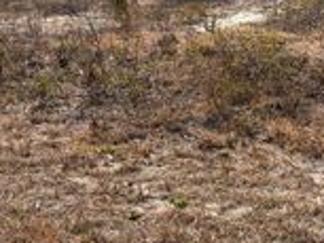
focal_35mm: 85
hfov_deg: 22.6
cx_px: 273
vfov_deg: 16.9
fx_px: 796
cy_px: -12
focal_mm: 5.96
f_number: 1.6
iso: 50
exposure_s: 1/4065
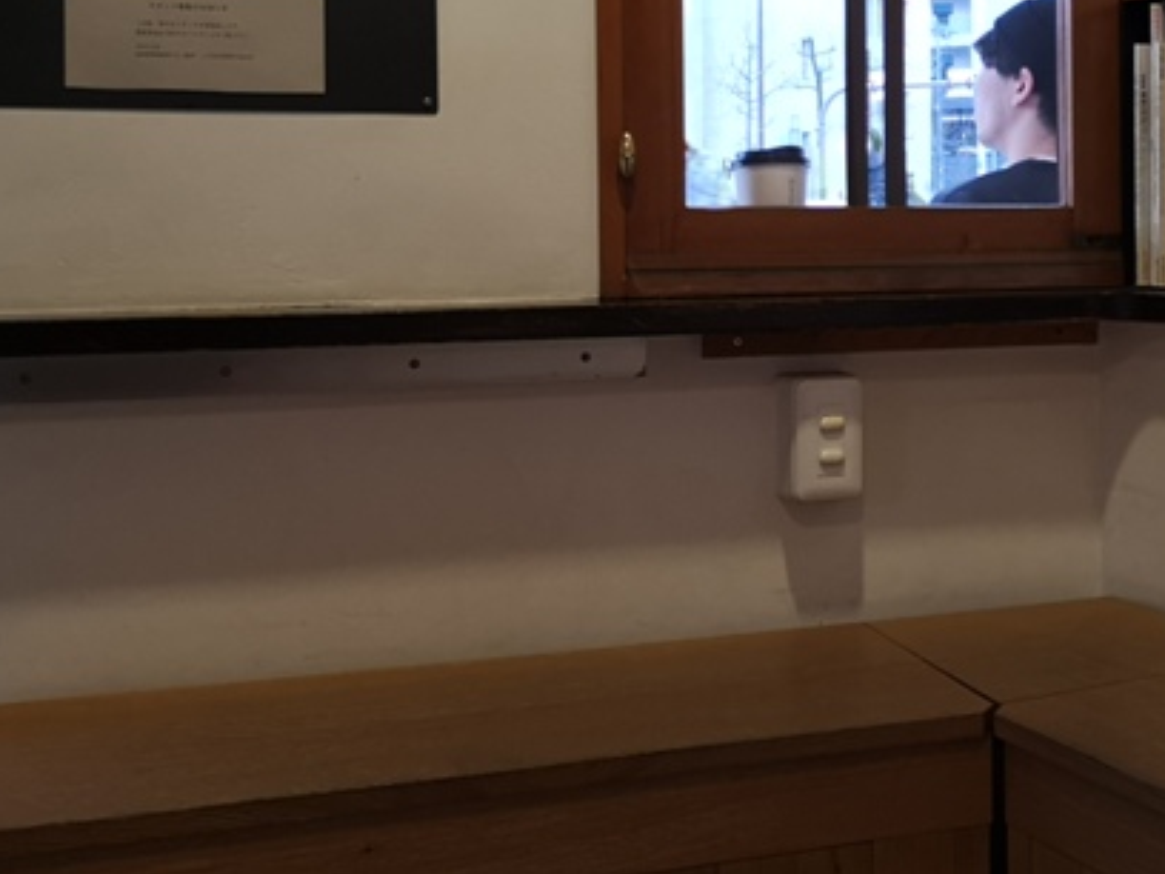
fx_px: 1784
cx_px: 945
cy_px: 234
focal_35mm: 53
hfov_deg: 34.9
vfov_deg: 27.2
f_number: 1.8
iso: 160
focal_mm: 3.95
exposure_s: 1/40
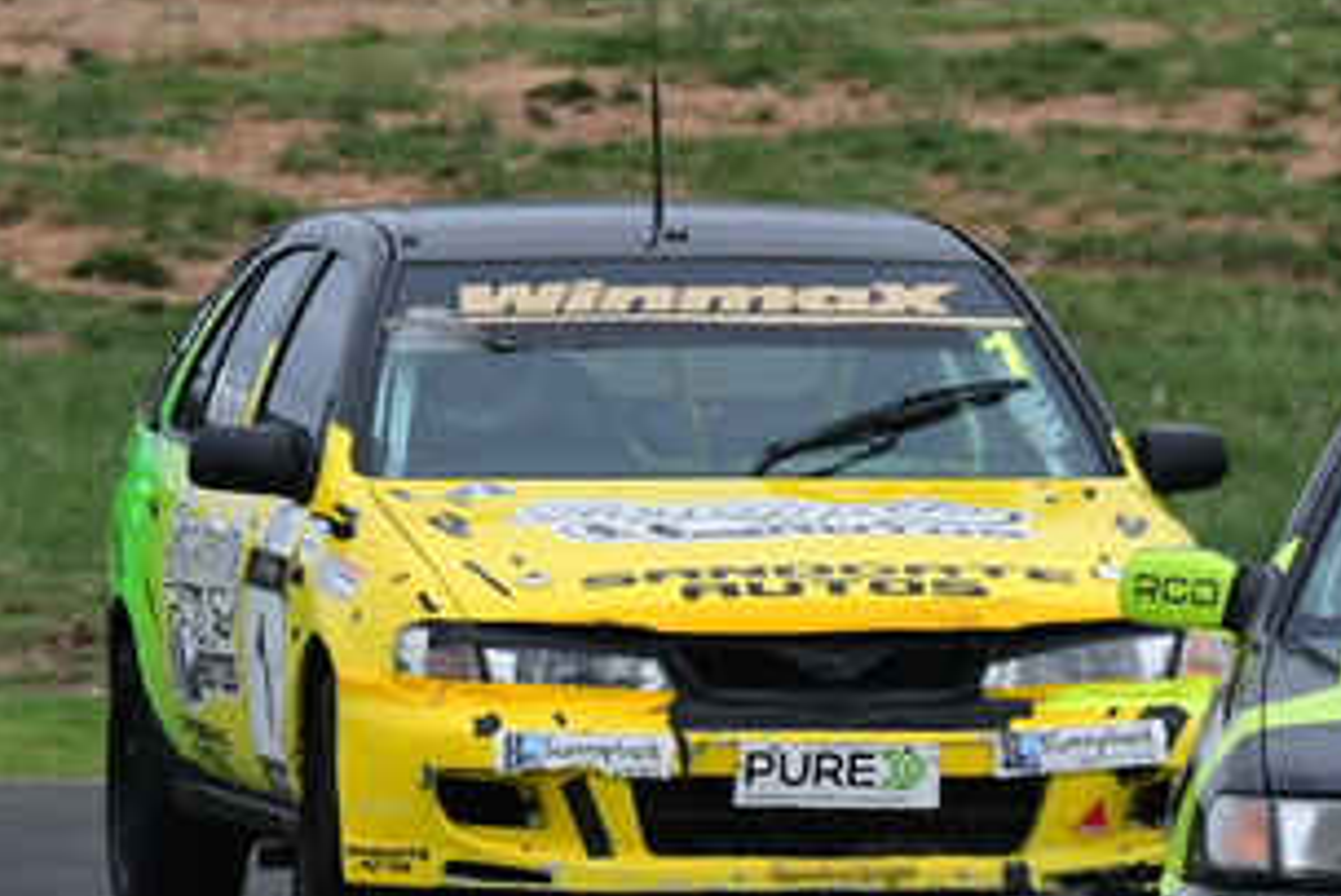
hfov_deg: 1.5
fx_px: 52918
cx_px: 1328
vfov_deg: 1.0
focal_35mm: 1420
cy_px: 556
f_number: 10
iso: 2000
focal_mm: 360
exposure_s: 1/640
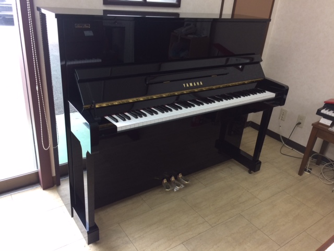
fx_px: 280
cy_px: 126
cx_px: 167
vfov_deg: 48.2
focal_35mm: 29
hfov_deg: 61.7
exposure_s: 1/30
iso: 50
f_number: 2.2
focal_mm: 4.15
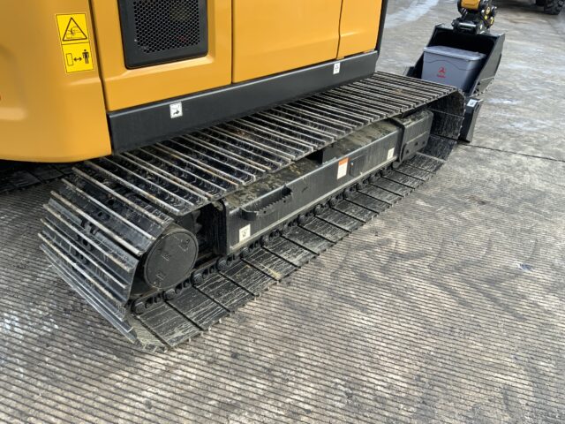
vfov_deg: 48.2
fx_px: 473
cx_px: 282
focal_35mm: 29
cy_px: 212
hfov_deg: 61.7
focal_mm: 3
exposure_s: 1/155
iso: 16
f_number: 1.8
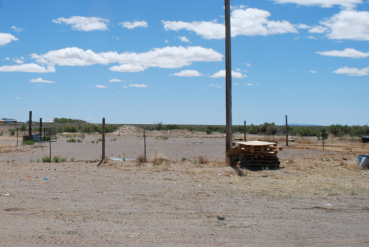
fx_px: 421
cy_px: 75
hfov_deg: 45.7
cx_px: 91
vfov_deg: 32.3
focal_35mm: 41
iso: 100
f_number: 9
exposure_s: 1/320
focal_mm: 18
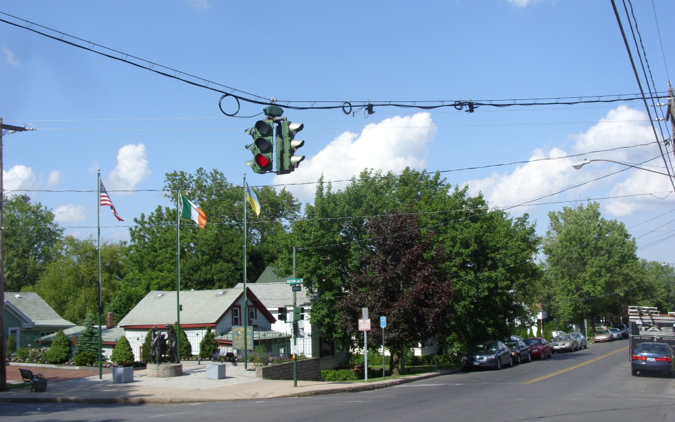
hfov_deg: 48.2
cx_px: 340
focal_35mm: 41
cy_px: 197
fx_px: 754
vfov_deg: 31.2
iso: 50
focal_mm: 6.3
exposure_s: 1/544
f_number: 4.9
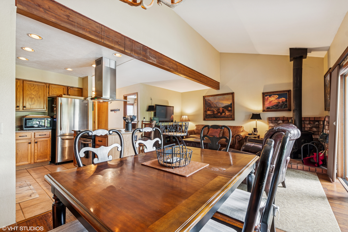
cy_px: 116
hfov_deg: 100.4
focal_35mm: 15
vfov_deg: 77.3
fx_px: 145
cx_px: 174
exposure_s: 1/3
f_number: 6.3
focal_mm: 10
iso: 100
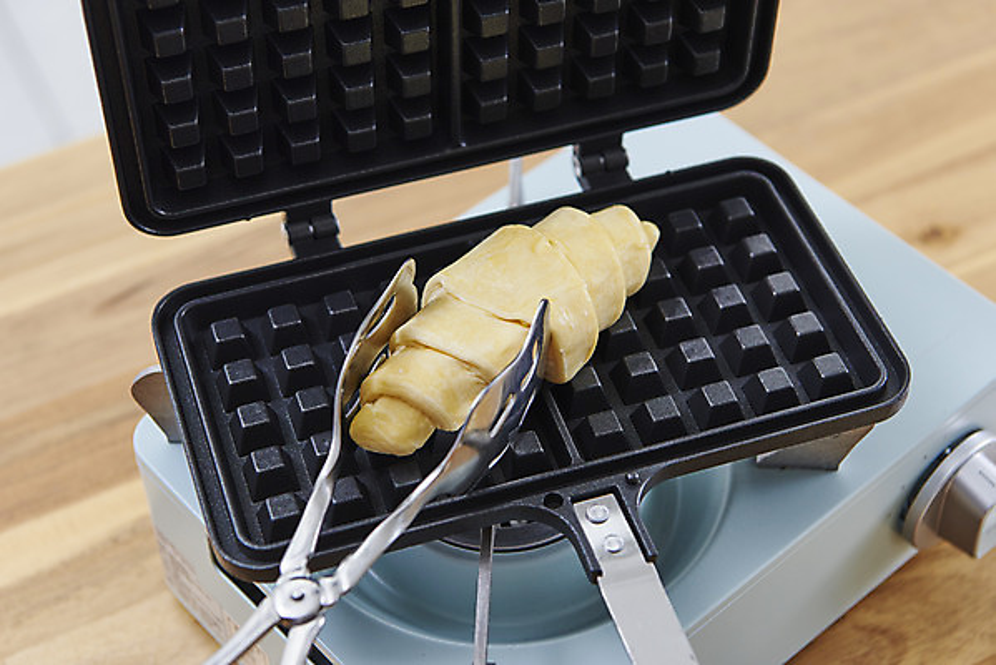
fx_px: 1938
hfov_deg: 28.8
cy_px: 332
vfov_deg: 19.5
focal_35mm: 70
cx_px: 498
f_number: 5.6
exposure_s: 1/100
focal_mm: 70
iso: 250
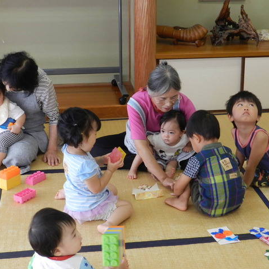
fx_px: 589
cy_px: 135
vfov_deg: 25.7
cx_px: 155
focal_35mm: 67
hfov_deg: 25.7
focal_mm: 9.4
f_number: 4.4
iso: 320
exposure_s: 1/30
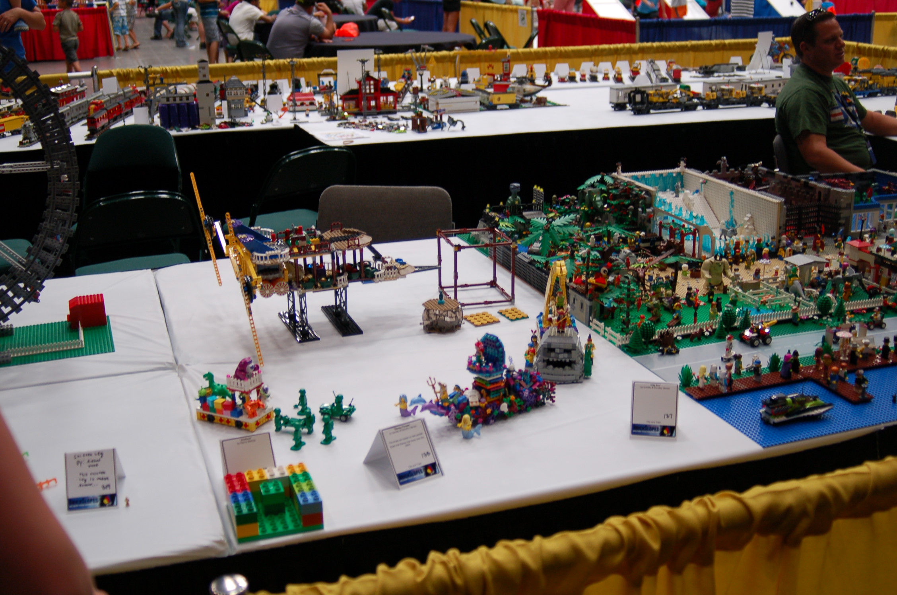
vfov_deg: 31.8
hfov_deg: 46.5
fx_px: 1045
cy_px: 298
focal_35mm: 42
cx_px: 448
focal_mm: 28
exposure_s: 1/40
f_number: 3.3
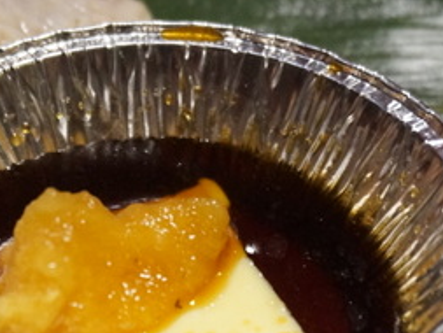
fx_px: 1306
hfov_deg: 19.2
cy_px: 301
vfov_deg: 14.4
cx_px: 131
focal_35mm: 102
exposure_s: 1/25
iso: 3200
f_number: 4.5
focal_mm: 28
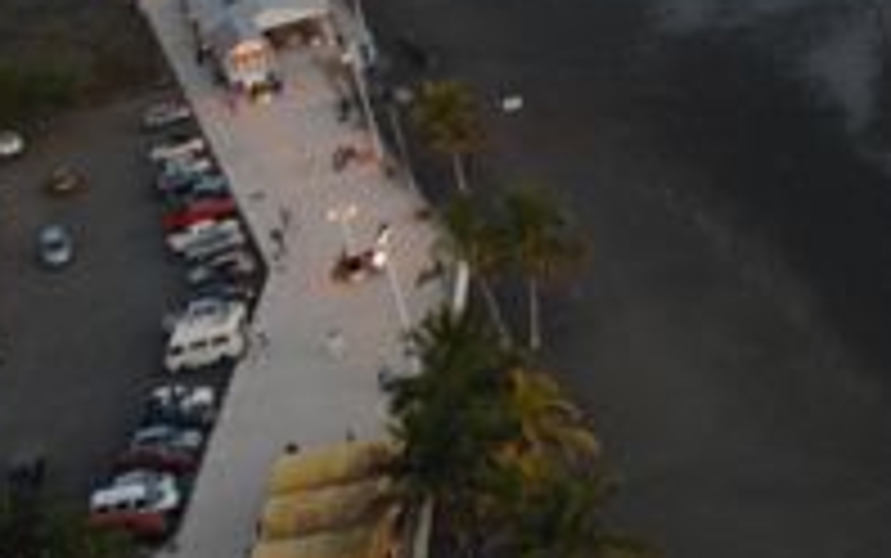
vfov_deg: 13.2
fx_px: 2405
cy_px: 108
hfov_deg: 20.1
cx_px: 954
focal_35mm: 99
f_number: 3.8
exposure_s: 1/60
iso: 320
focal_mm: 20
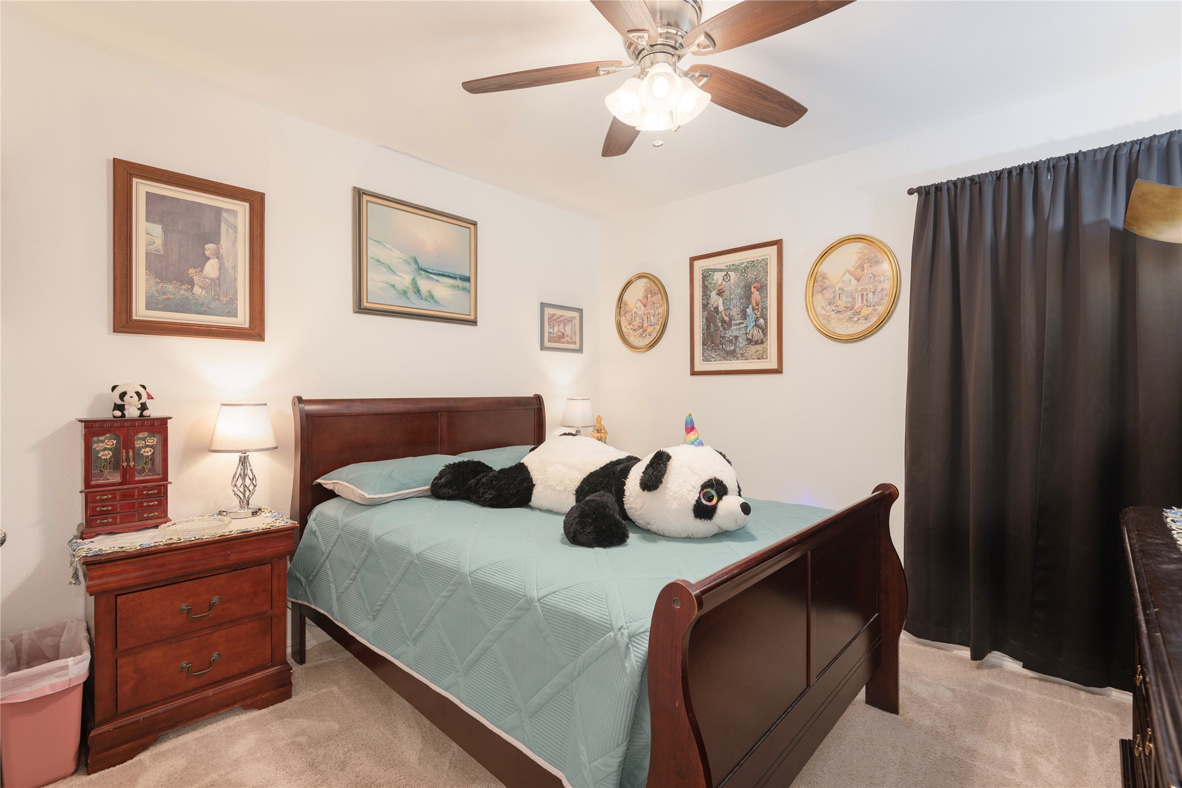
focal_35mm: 16
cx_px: 591
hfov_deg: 96.7
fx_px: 525
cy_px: 394
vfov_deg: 73.8
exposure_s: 1/1.67
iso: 100
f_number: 7.1
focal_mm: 16
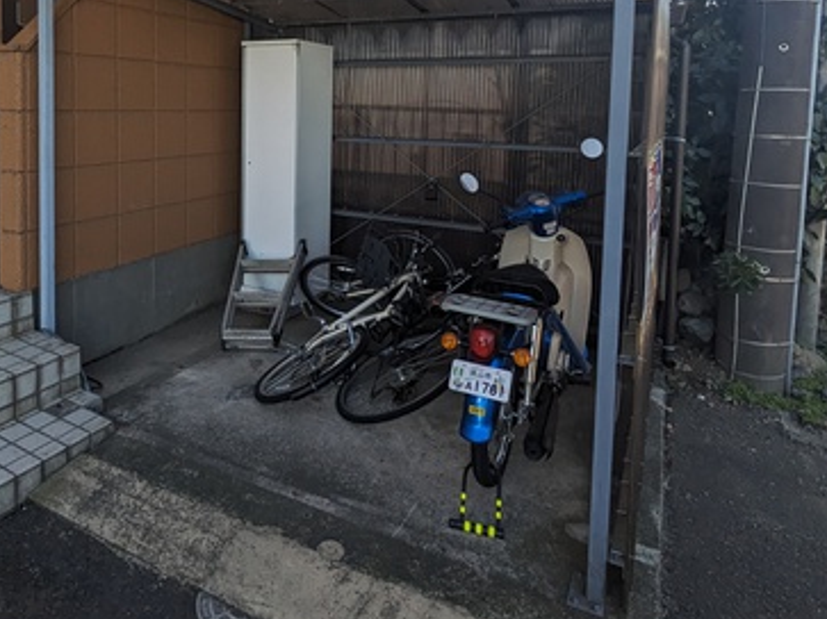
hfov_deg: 64.5
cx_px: 314
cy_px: 155
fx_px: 645
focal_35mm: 27
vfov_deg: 49.3
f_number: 2.2
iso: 46
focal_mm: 1.83
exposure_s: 1/891
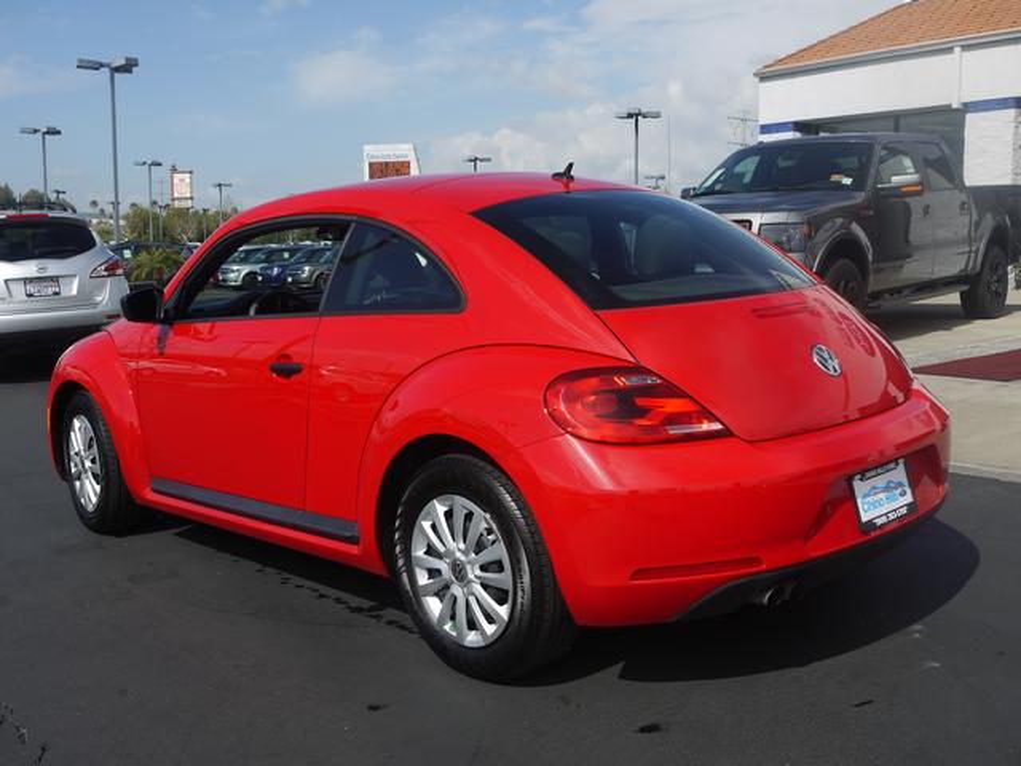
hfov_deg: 46.8
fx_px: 1180
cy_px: 383
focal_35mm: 40
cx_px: 510
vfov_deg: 36.0
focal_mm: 20
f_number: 9
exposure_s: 1/400
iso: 100
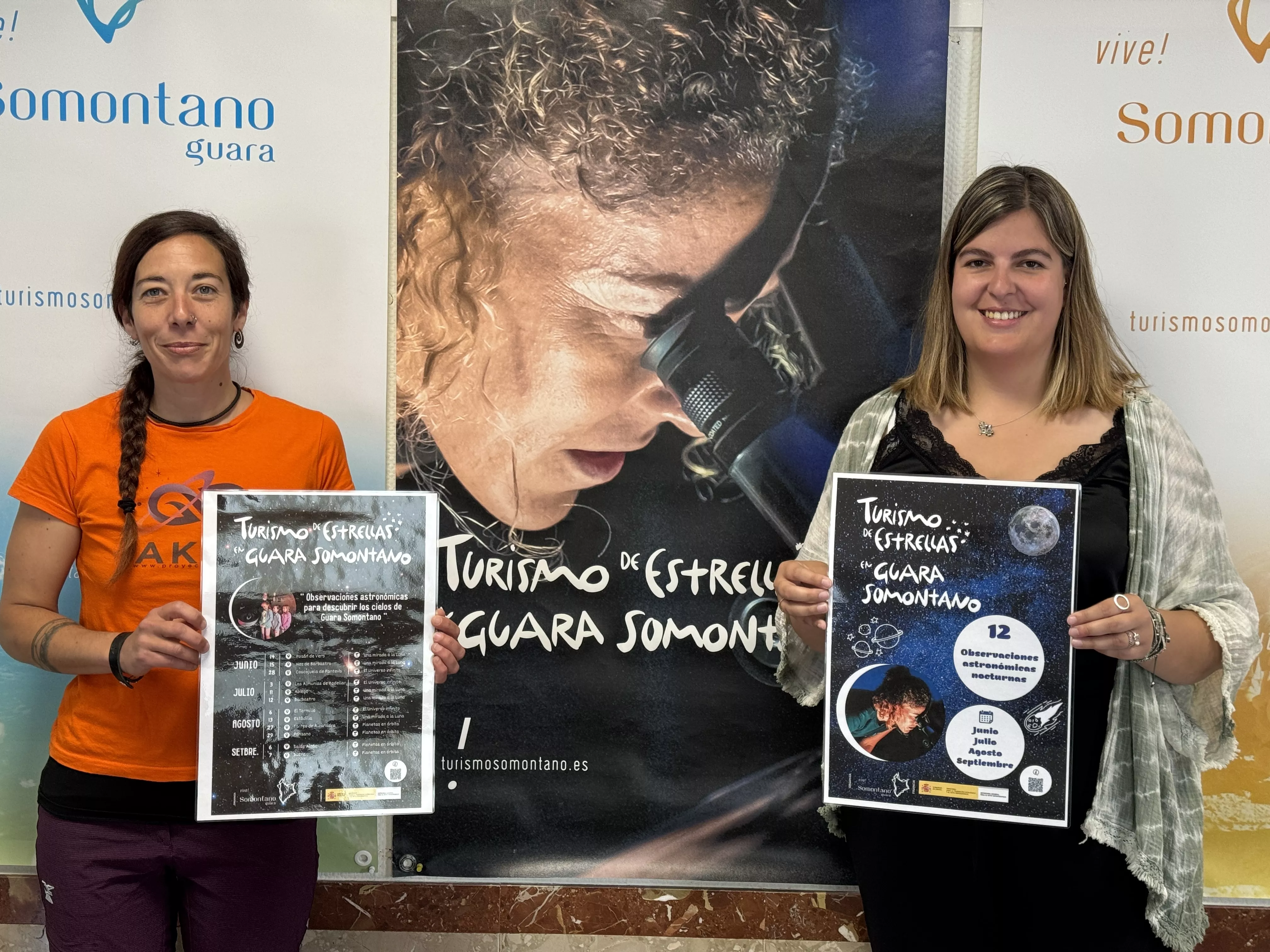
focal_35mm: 48
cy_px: 476
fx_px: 1761
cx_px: 635
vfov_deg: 30.3
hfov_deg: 39.7
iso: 100
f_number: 1.78
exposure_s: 1/50
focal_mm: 6.76
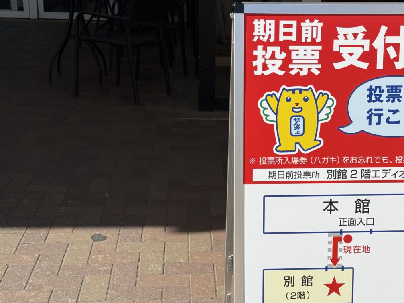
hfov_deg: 31.6
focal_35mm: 61
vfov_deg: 24.0
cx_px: 238
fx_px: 712
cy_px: 174
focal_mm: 6.76
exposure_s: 1/5587
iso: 64
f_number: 1.78
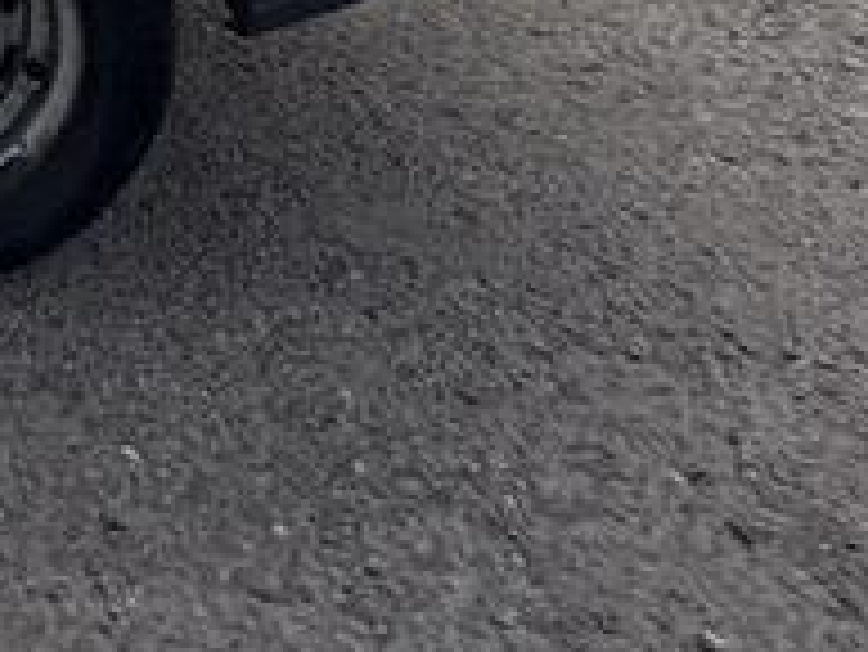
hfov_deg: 19.1
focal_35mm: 65
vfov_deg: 15.2
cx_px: -837
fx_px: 1631
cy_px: -836
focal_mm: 2.22
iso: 50
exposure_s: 1/1217
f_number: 2.2
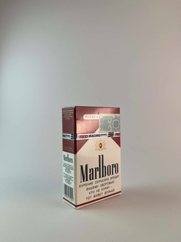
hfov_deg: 53.1
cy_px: 121
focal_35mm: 26
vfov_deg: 67.3
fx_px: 181
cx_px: 90
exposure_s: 1/425
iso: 50
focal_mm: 5.1
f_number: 1.6
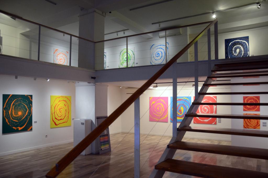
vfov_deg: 47.7
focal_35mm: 27
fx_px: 201
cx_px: 134
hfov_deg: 67.5
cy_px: 89
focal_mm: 18
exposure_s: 1/60
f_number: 3.5
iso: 1000
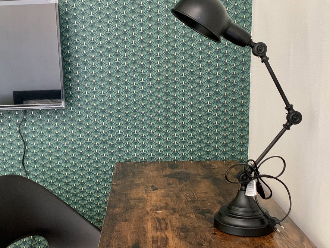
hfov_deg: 40.1
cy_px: 137
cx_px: 118
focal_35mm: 47
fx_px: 448
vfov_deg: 30.9
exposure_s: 1/35
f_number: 1.8
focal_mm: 4.25
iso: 400
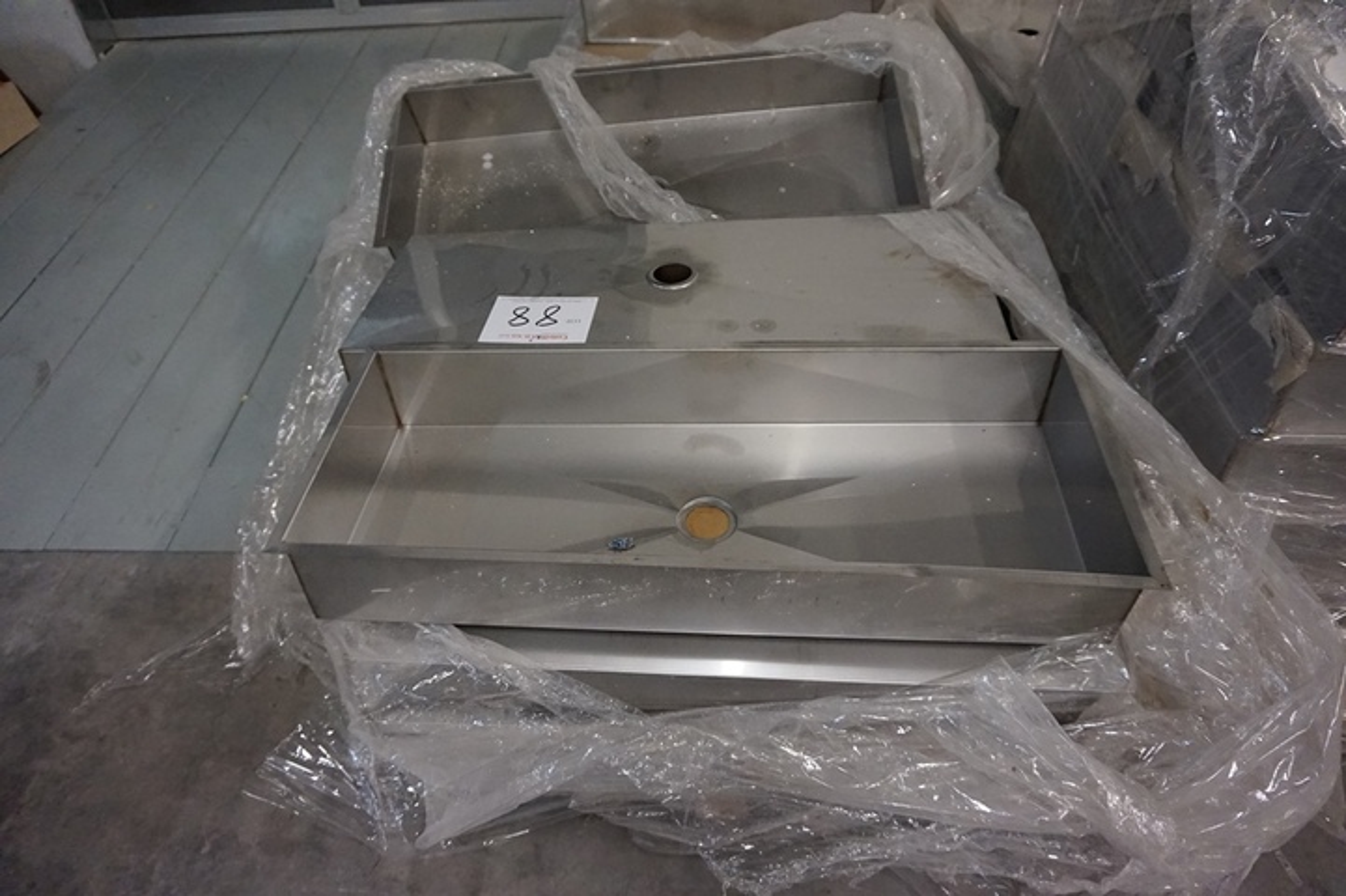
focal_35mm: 24
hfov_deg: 73.8
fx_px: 897
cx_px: 673
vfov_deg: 53.1
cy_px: 448
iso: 3200
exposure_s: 1/100
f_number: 3.5
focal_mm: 16
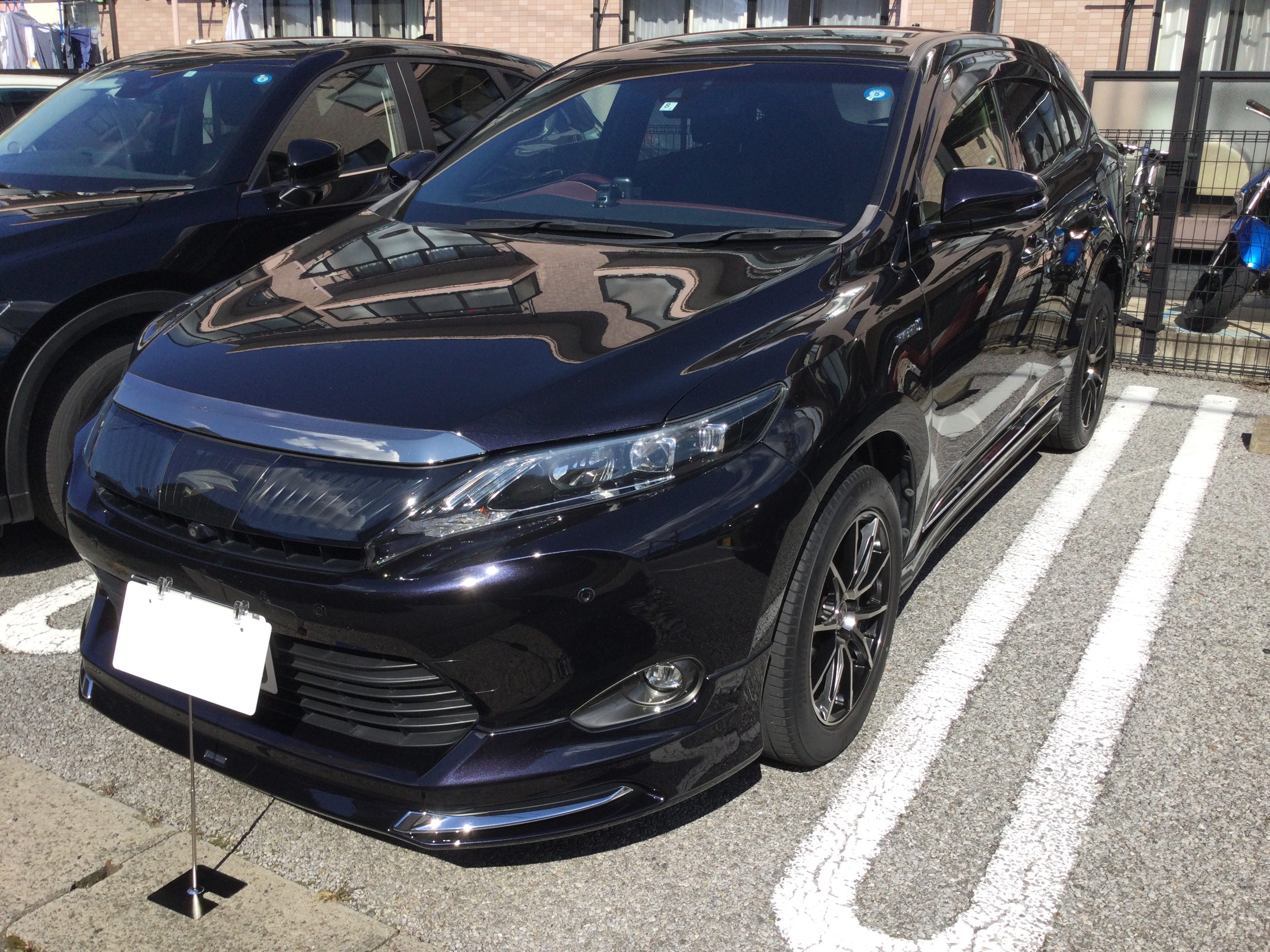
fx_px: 1137
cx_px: 635
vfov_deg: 45.4
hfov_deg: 58.4
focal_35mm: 31
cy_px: 476
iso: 25
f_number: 2.4
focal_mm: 3.3
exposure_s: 1/1274
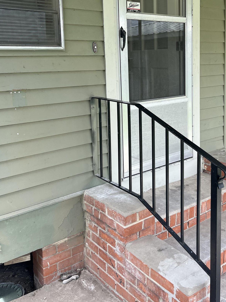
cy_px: 93
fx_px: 331
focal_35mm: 38
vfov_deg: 47.9
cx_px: 148
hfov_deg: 37.4
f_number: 1.6
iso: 50
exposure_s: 1/777
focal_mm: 5.1
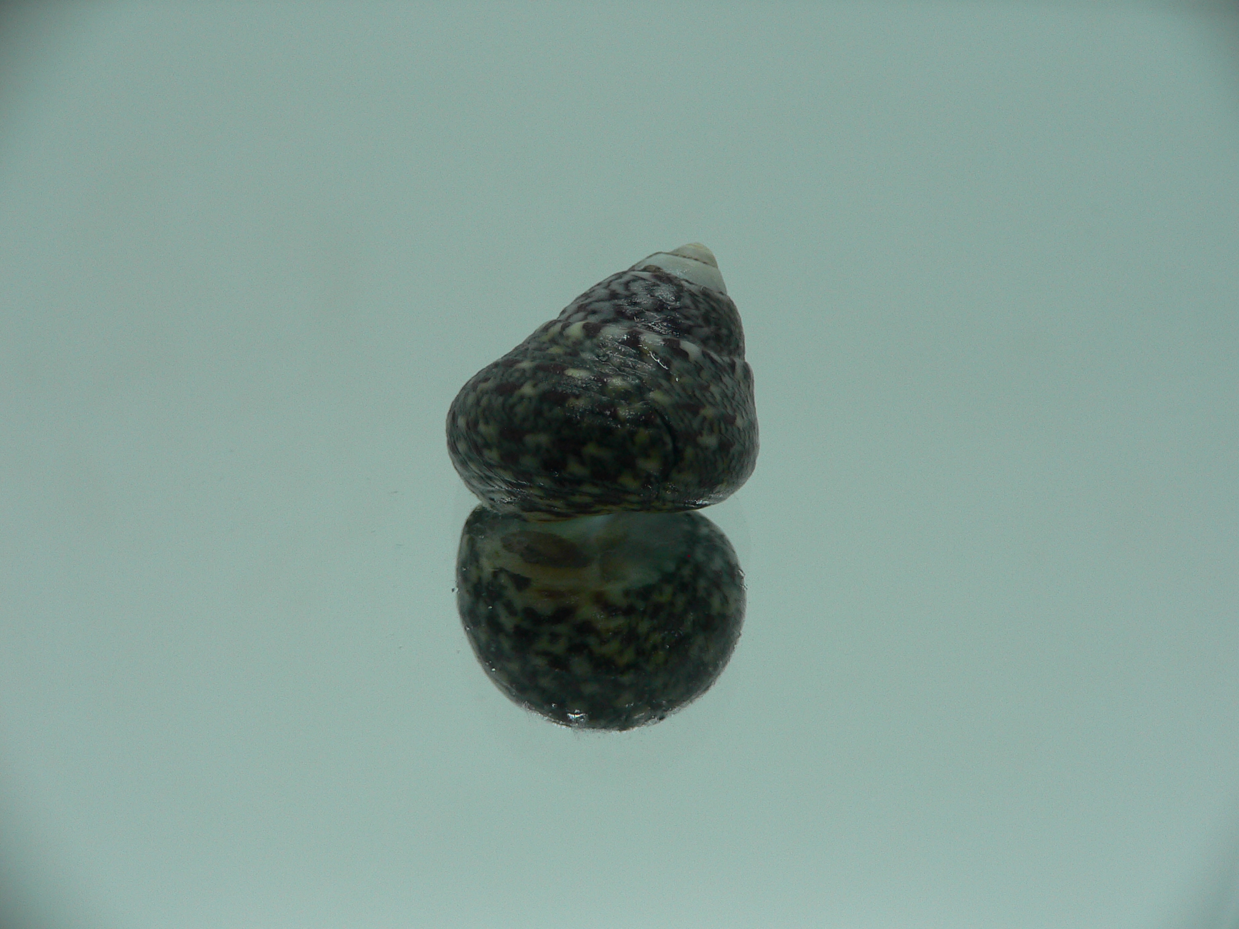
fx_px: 1253
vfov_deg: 40.7
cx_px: 620
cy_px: 464
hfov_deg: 52.6
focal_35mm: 35
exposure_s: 1/60
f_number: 2.8
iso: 80
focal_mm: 4.6
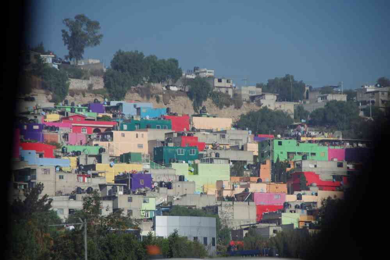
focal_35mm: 232
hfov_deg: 8.9
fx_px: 2519
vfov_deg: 5.9
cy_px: 130
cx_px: 195
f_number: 5.6
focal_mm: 155
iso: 200
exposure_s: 1/400
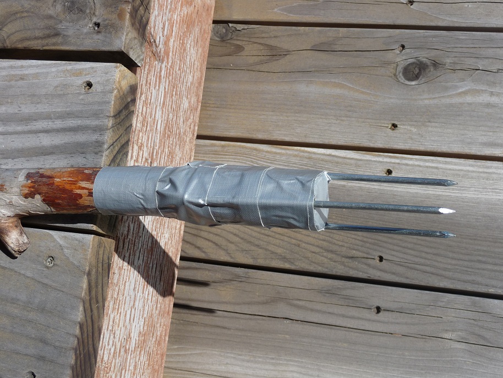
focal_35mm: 48
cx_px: 252
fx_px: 698
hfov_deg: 39.6
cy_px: 189
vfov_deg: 30.3
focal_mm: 8
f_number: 4.2
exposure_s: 1/800
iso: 100
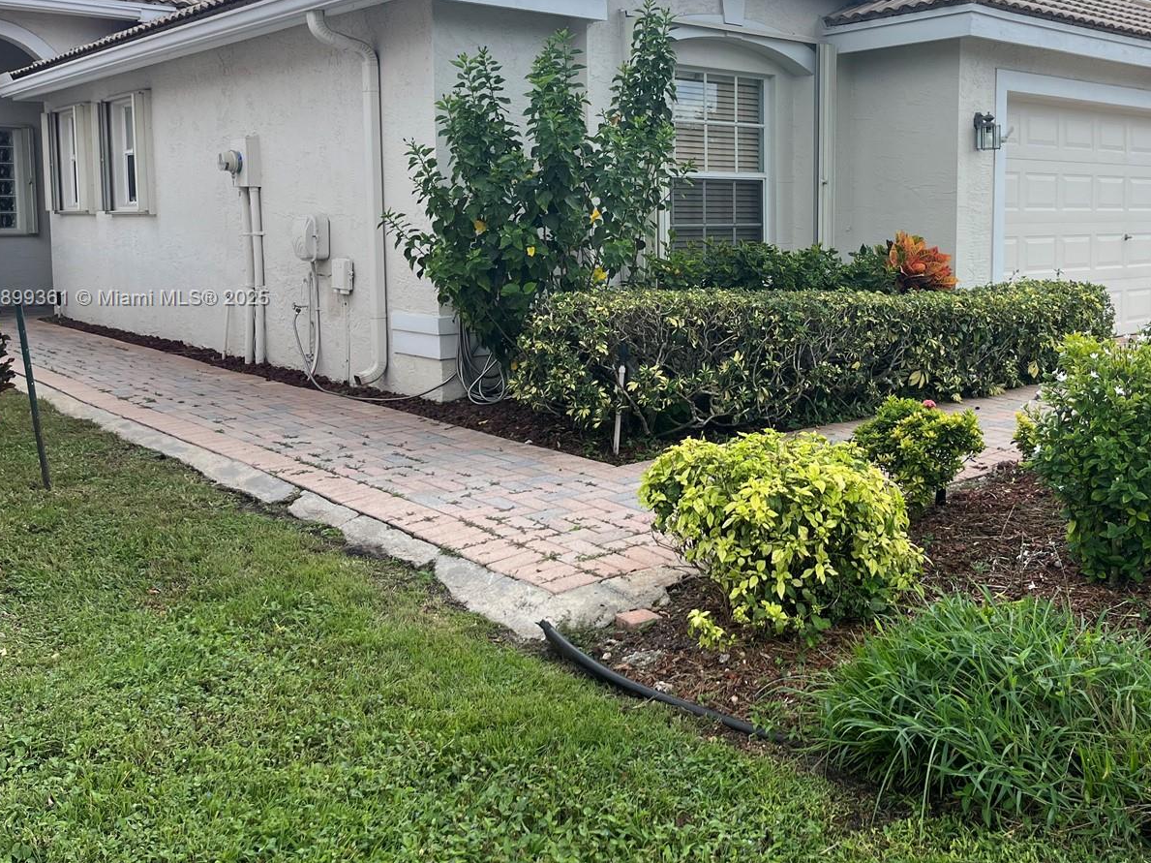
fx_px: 1163
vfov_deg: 40.3
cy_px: 299
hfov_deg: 52.0
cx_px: 734
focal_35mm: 35
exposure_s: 1/1458
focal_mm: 5.1
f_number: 1.6
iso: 50
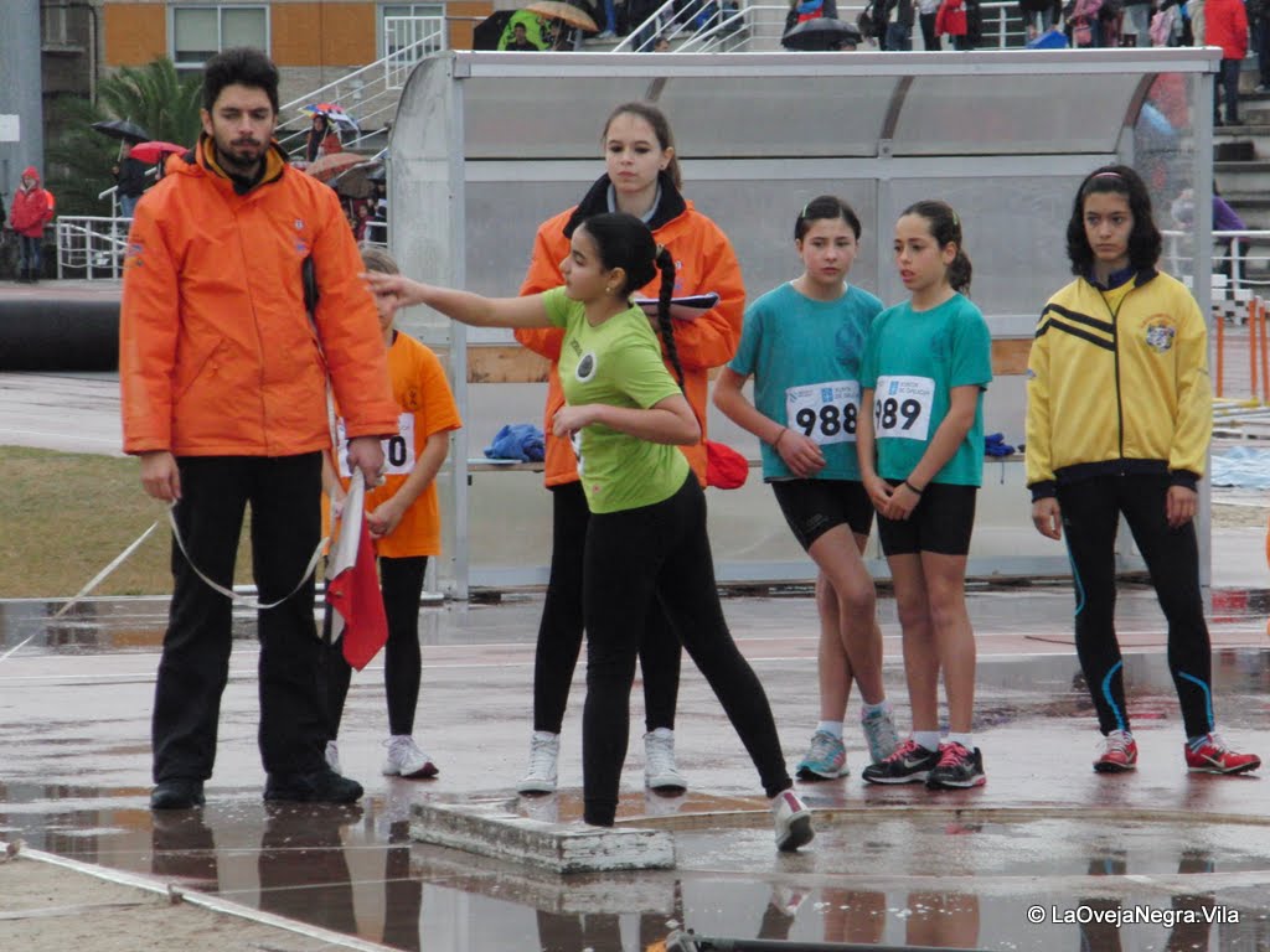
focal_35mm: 232
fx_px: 8512
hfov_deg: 8.5
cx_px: 635
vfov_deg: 6.4
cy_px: 476
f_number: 4.4
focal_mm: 41
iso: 400
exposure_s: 1/160
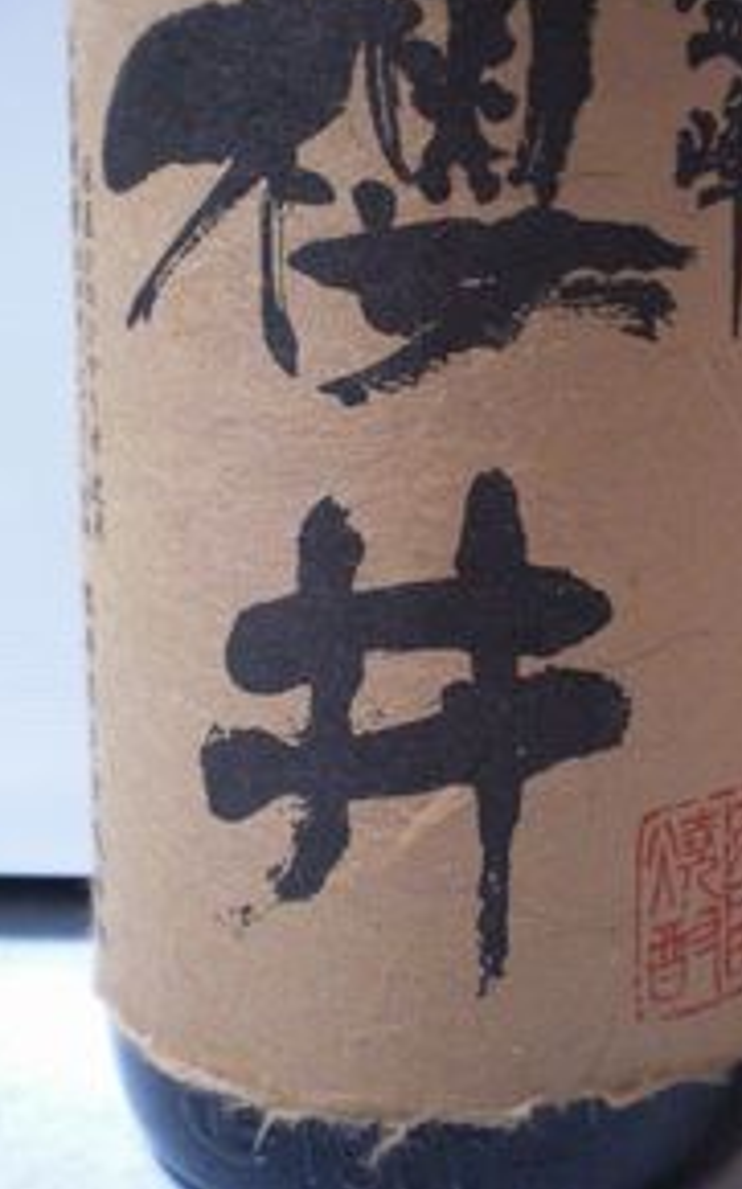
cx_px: 453
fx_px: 1555
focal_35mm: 48
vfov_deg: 41.7
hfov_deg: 26.8
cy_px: 486
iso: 800
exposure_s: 1/20
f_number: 3.1
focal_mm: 6.3
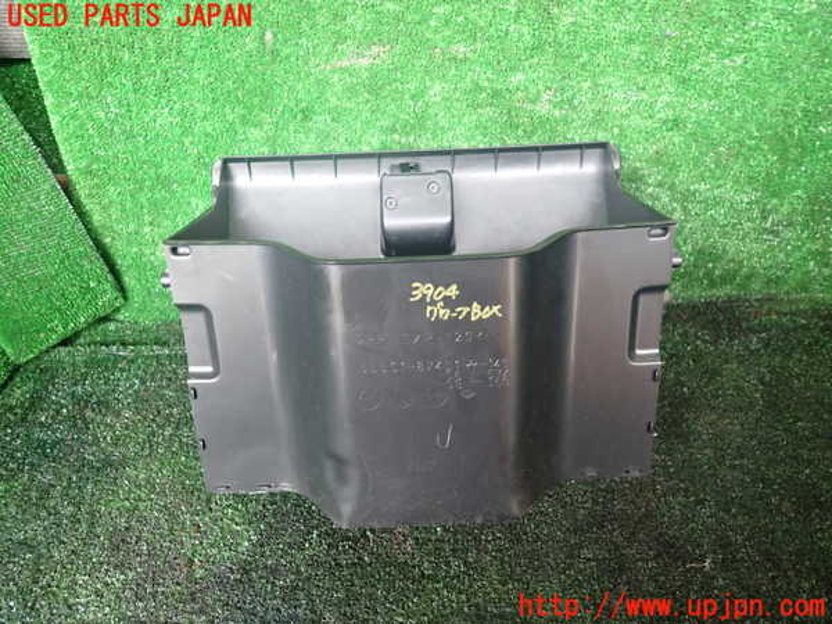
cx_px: 416
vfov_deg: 54.9
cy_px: 312
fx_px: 601
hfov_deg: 69.4
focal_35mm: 25
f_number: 2
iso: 400
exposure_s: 1/30
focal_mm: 4.5
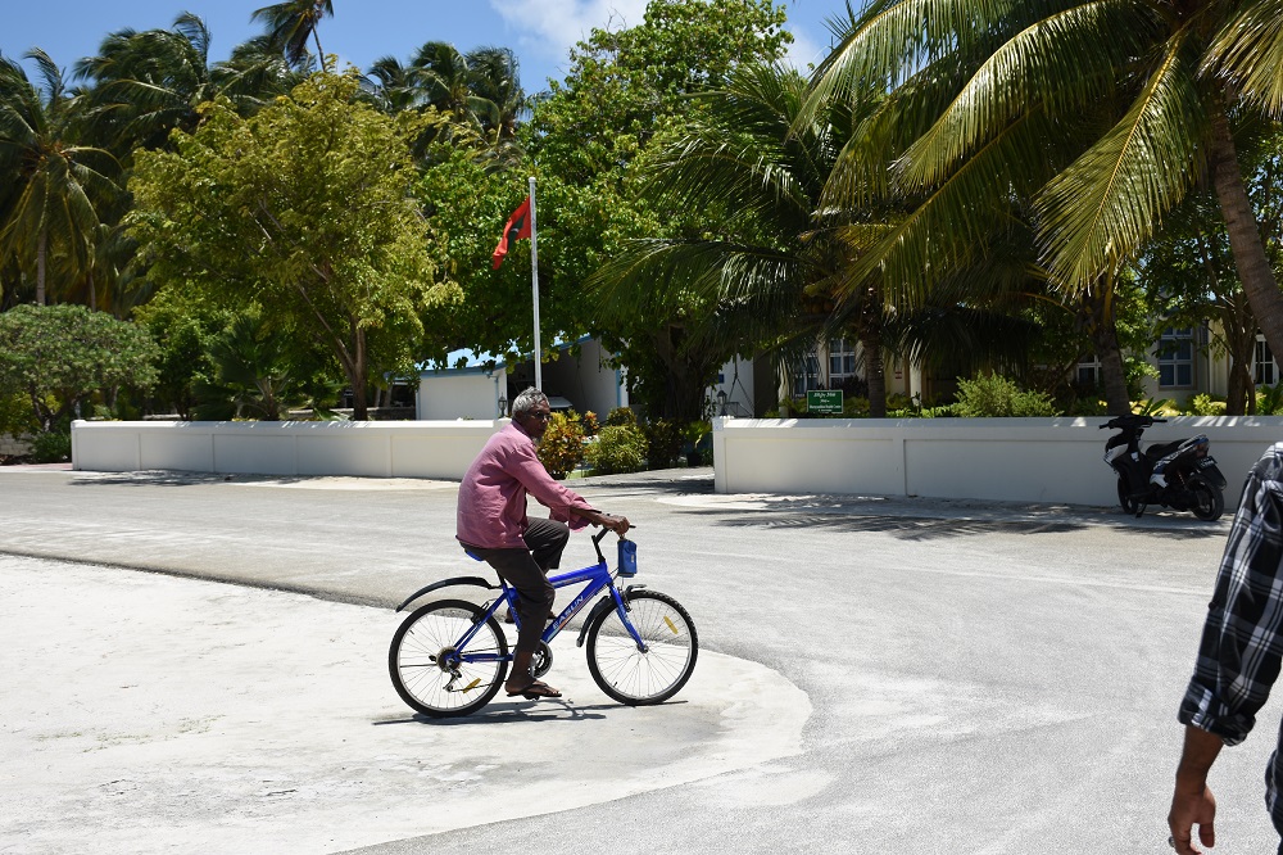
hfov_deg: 41.1
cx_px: 642
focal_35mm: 48
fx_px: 1710
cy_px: 428
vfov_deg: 28.1
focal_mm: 32
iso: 100
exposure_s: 1/500
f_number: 7.1
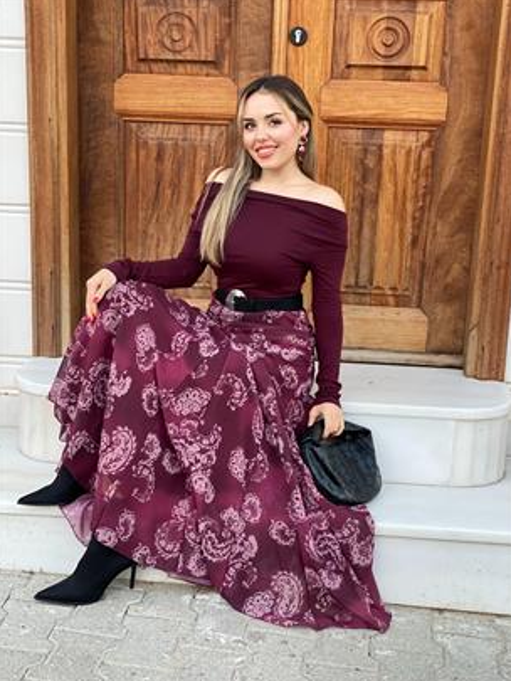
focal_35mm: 53
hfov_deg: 27.5
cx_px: 256
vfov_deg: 36.2
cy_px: 340
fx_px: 1043
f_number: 2
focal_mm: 6
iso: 80
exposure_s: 1/122
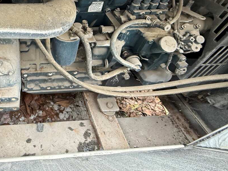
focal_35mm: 25
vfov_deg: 52.8
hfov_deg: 59.6
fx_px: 165
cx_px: 25
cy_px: 46
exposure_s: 1/89
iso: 320
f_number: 2.2
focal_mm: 2.22
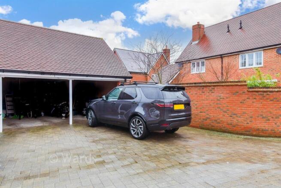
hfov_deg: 73.7
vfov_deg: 53.2
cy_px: 94
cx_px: 140
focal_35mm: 24
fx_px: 187
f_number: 8
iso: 320
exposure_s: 1/50
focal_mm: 16
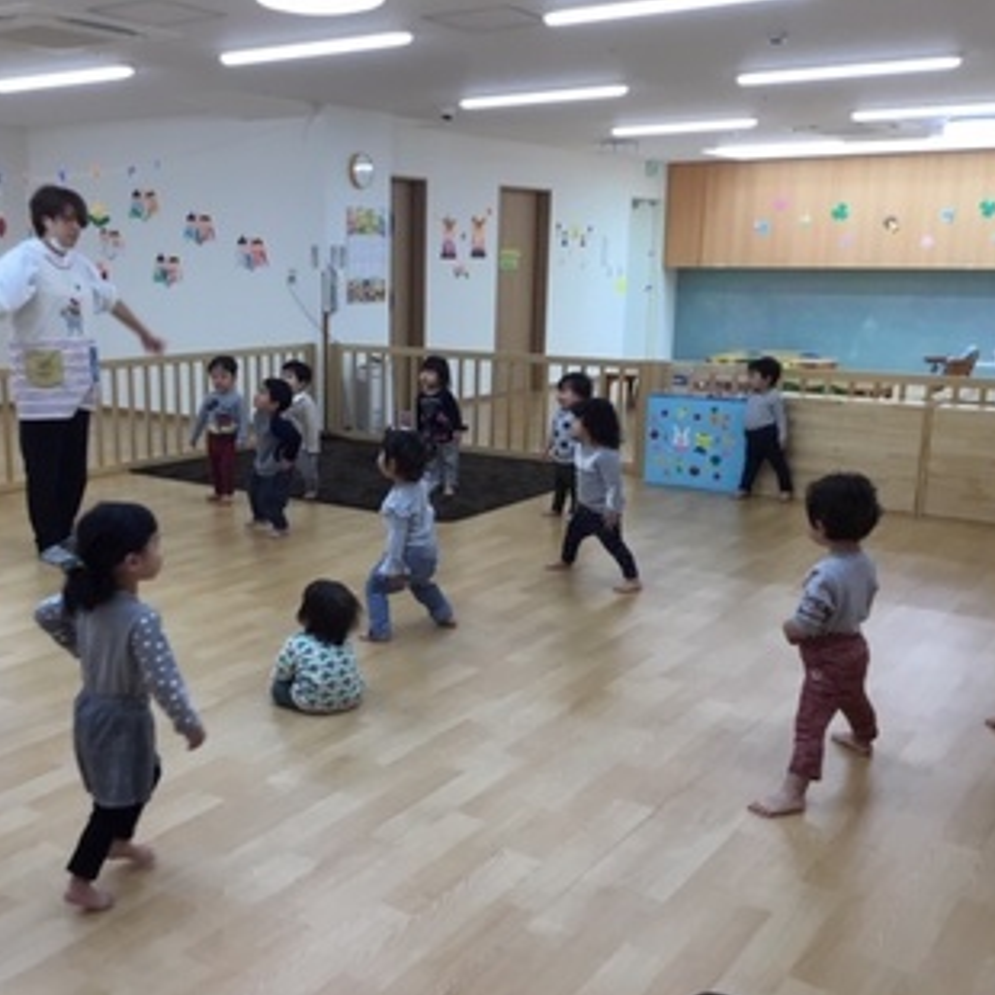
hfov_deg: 44.5
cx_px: 359
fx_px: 1203
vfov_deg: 44.9
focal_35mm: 37
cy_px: 501
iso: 25
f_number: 2.4
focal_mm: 3.3
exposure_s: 1/40
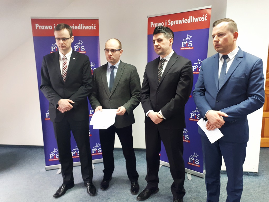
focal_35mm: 27
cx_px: 134
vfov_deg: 51.4
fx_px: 210
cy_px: 101
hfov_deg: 65.3
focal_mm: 3.6
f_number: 1.9
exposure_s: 1/25
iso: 160
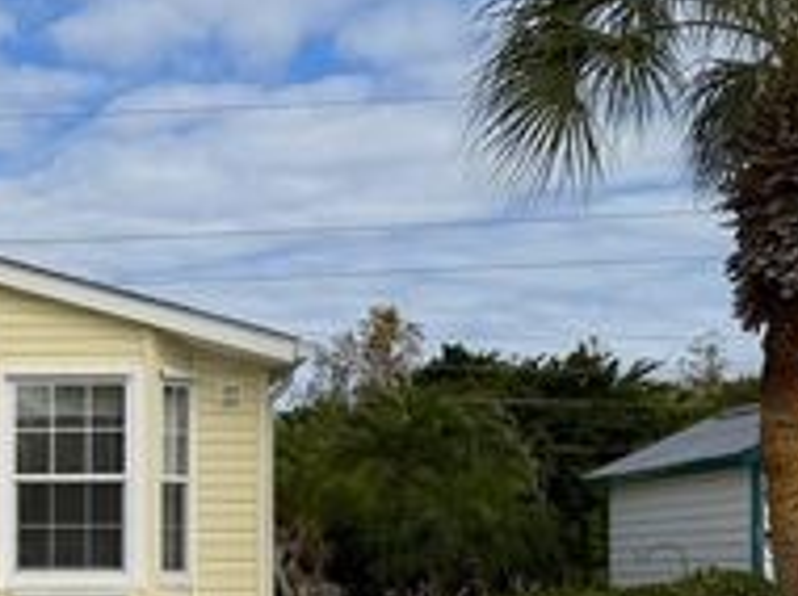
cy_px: 397
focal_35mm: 63
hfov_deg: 26.6
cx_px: -206
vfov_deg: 23.1
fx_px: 1451
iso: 80
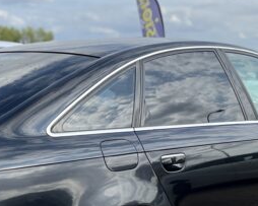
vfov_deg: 19.0
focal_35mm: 80
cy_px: 163
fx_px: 611
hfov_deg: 23.8
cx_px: 88
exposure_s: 1/2632
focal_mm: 5.1
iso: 50
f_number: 1.6
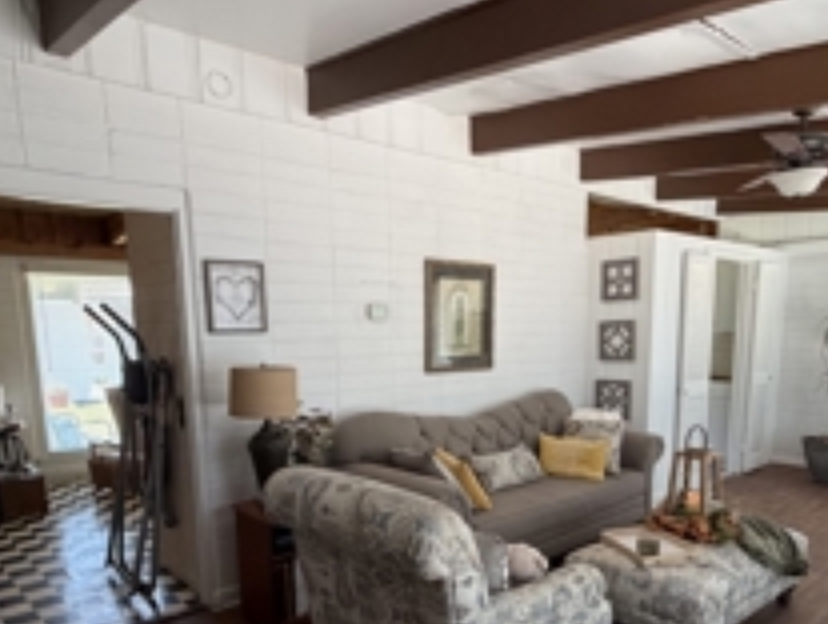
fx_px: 647
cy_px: 436
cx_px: 444
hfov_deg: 65.2
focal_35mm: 27
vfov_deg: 50.2
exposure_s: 1/106
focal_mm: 2.22
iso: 320
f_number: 2.2
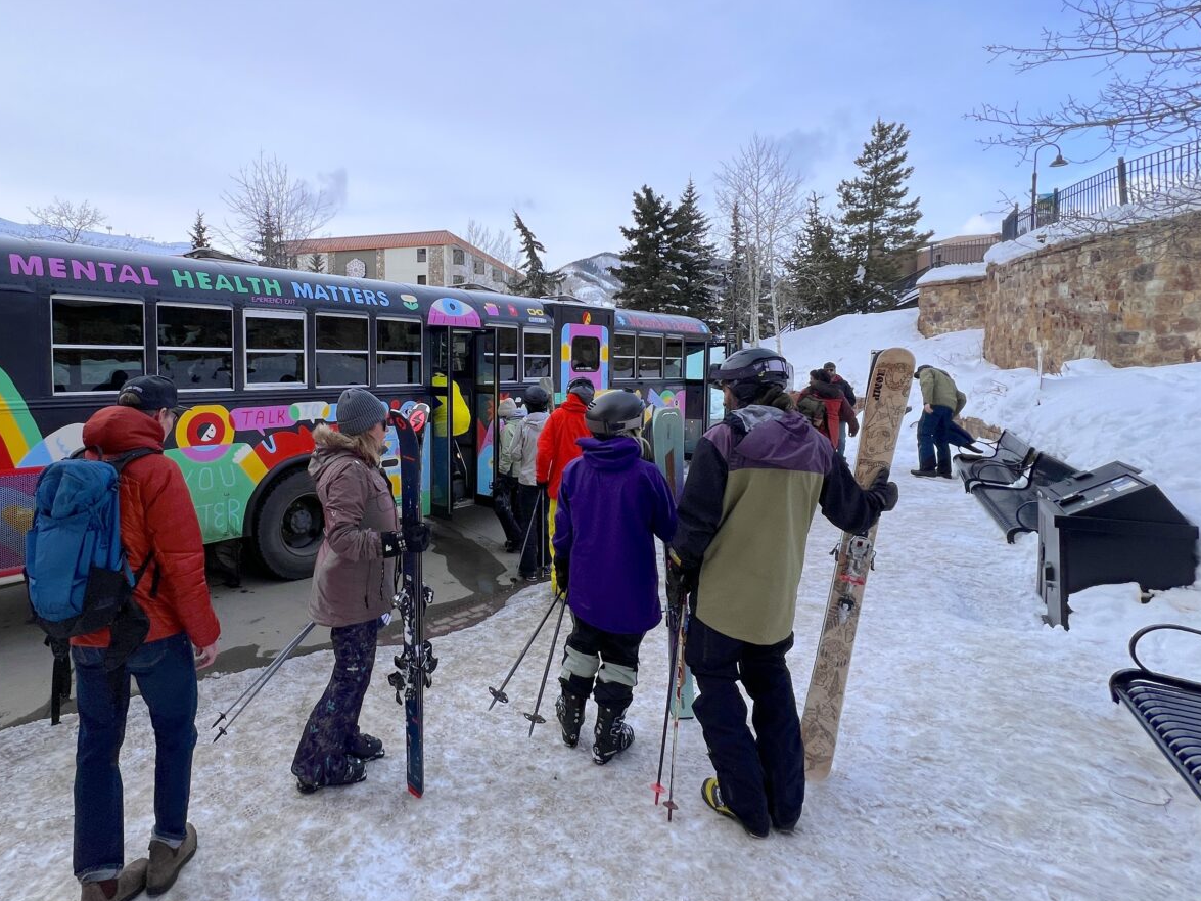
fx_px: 590
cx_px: 459
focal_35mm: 17
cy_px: 389
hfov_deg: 89.4
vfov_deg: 74.3
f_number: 1.8
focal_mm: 1.57
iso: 32
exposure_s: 1/809
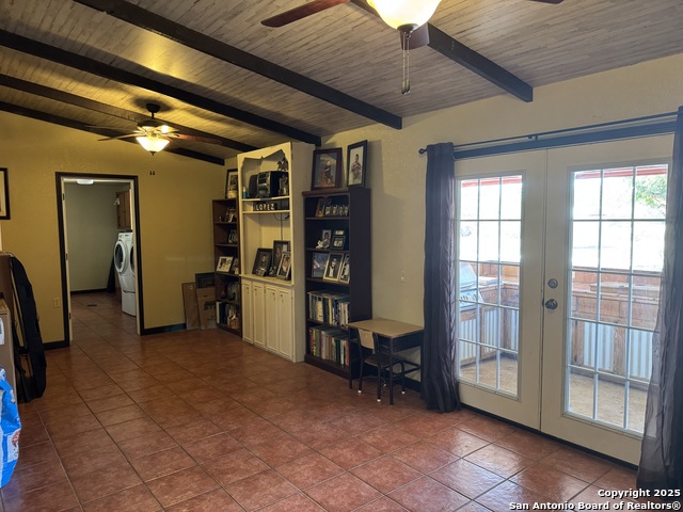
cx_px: 342
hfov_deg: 71.6
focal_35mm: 24
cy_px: 256
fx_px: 474
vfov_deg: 56.8
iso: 400
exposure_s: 1/60
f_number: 1.78
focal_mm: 6.76
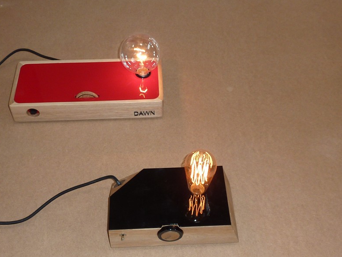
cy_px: 129
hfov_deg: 38.9
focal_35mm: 49
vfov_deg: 29.7
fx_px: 484
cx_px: 169
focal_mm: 4.4
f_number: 3.3
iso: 100
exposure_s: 1/30
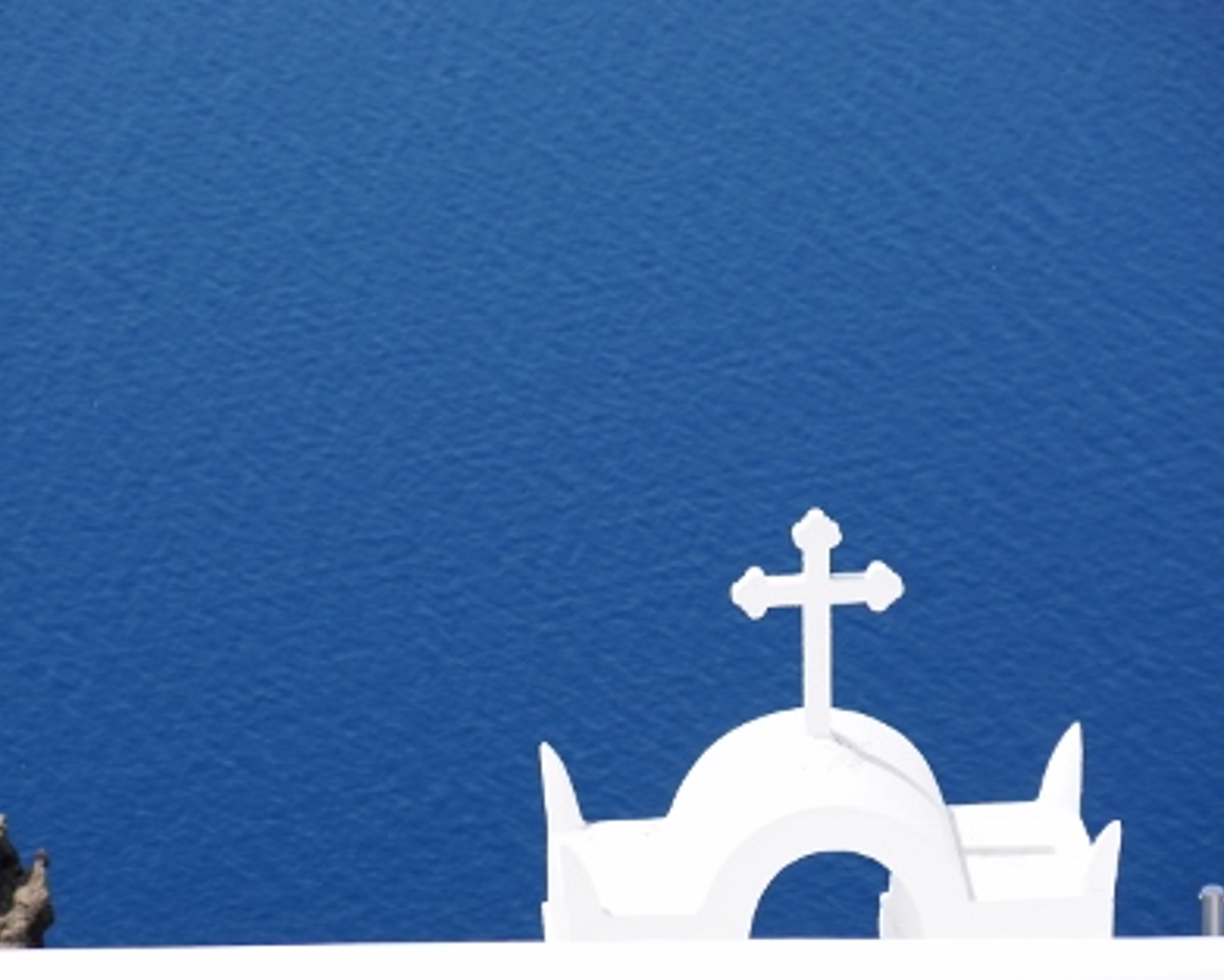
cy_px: 488
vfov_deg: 6.7
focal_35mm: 231
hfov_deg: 8.4
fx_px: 8355
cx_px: 543
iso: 100
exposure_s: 1/320
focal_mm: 135
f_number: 7.1
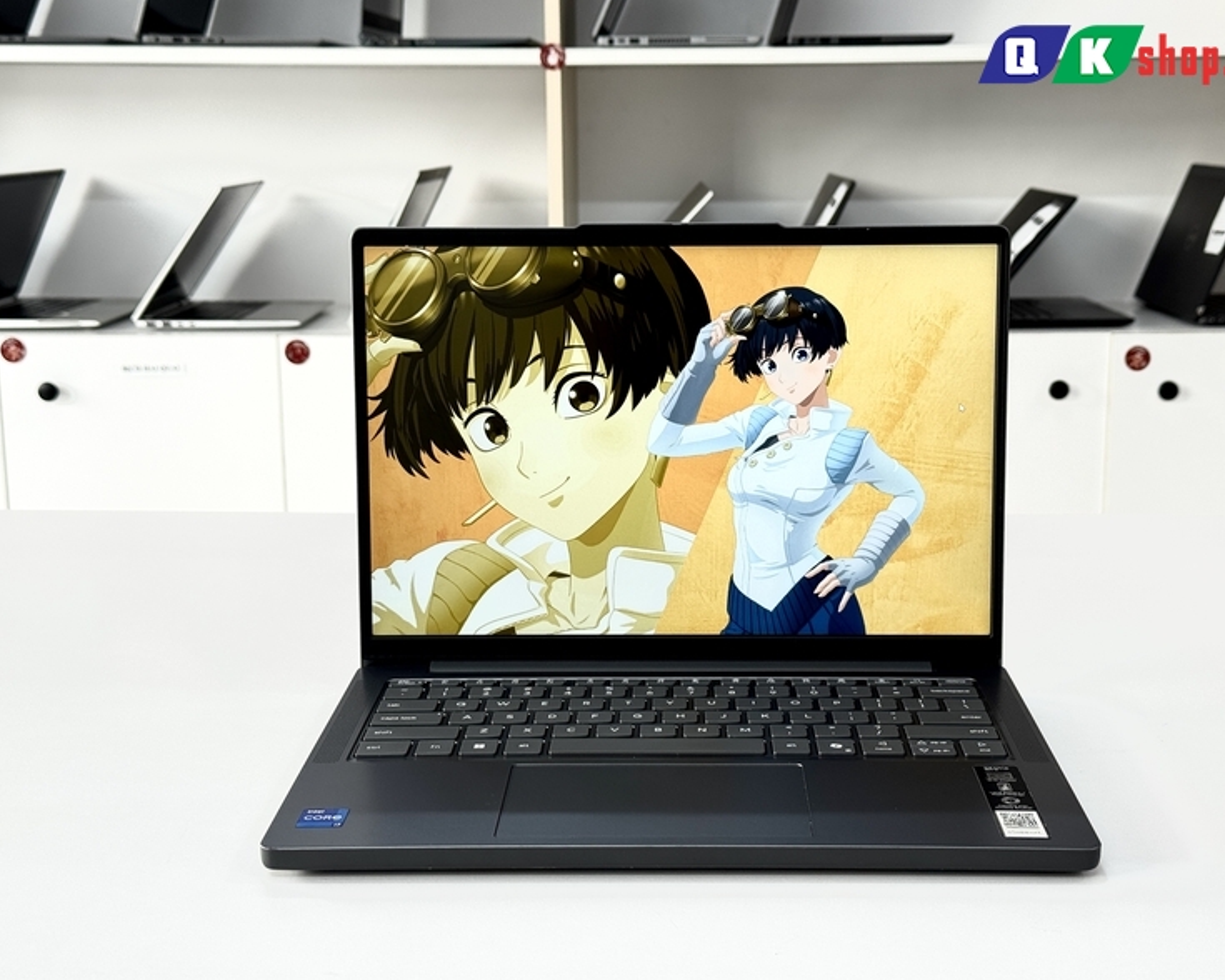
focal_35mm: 51
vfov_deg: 29.7
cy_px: 497
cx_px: 660
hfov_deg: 36.6
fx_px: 1849
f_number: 1.78
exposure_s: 1/176
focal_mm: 6.76
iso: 64
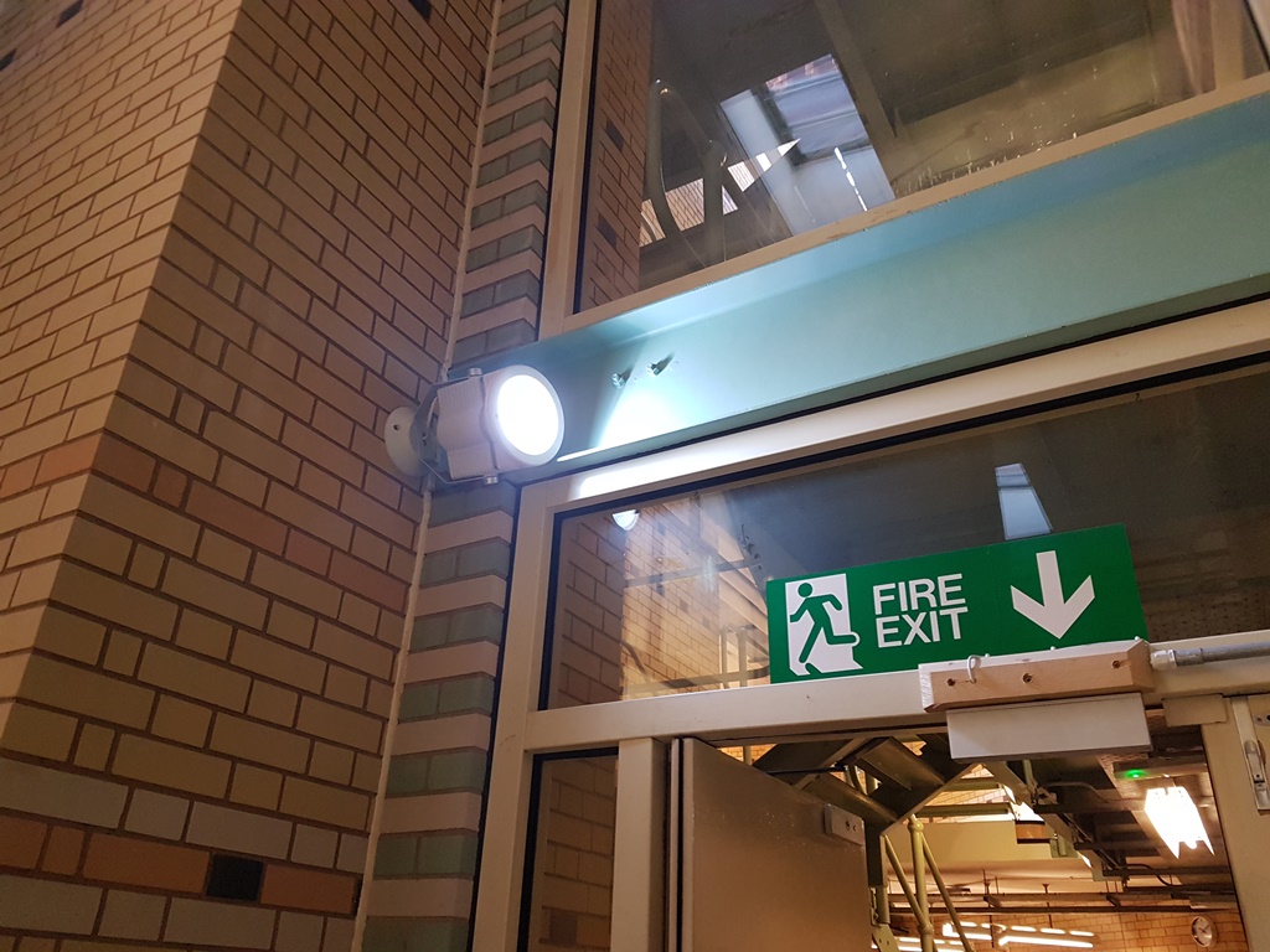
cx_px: 635
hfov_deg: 67.3
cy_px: 476
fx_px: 954
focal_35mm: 26
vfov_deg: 53.1
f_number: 1.7
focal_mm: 4.2
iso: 200
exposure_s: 1/50
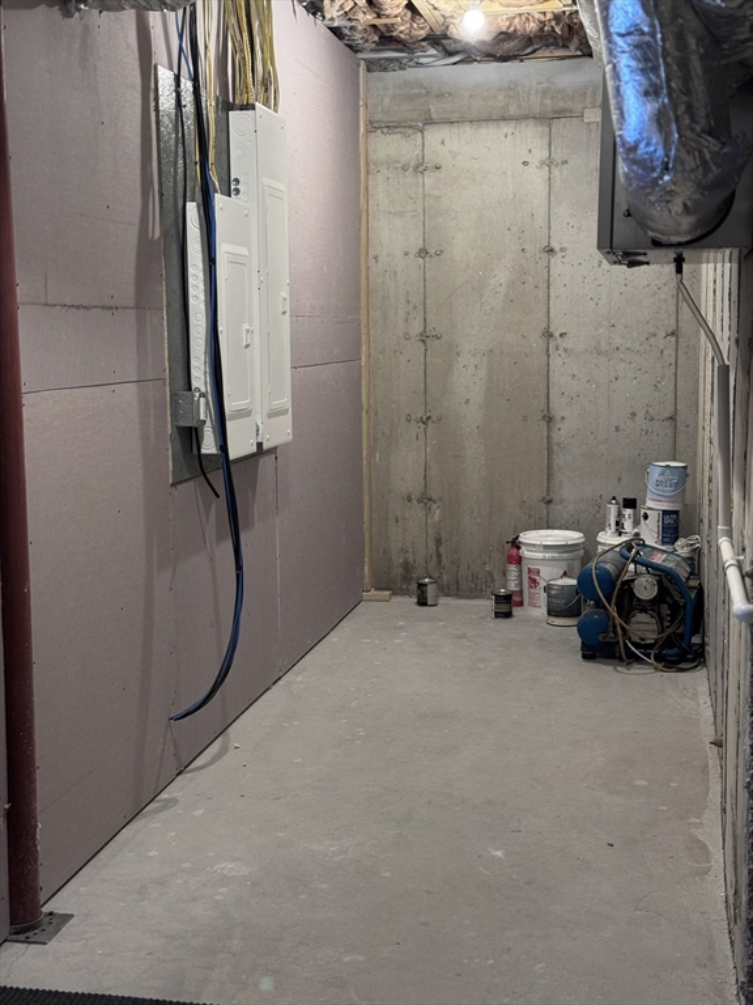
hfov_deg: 30.3
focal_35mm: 48
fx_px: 1392
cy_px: 502
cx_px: 376
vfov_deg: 39.7
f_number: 1.78
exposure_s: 1/40
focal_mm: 6.76
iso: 320
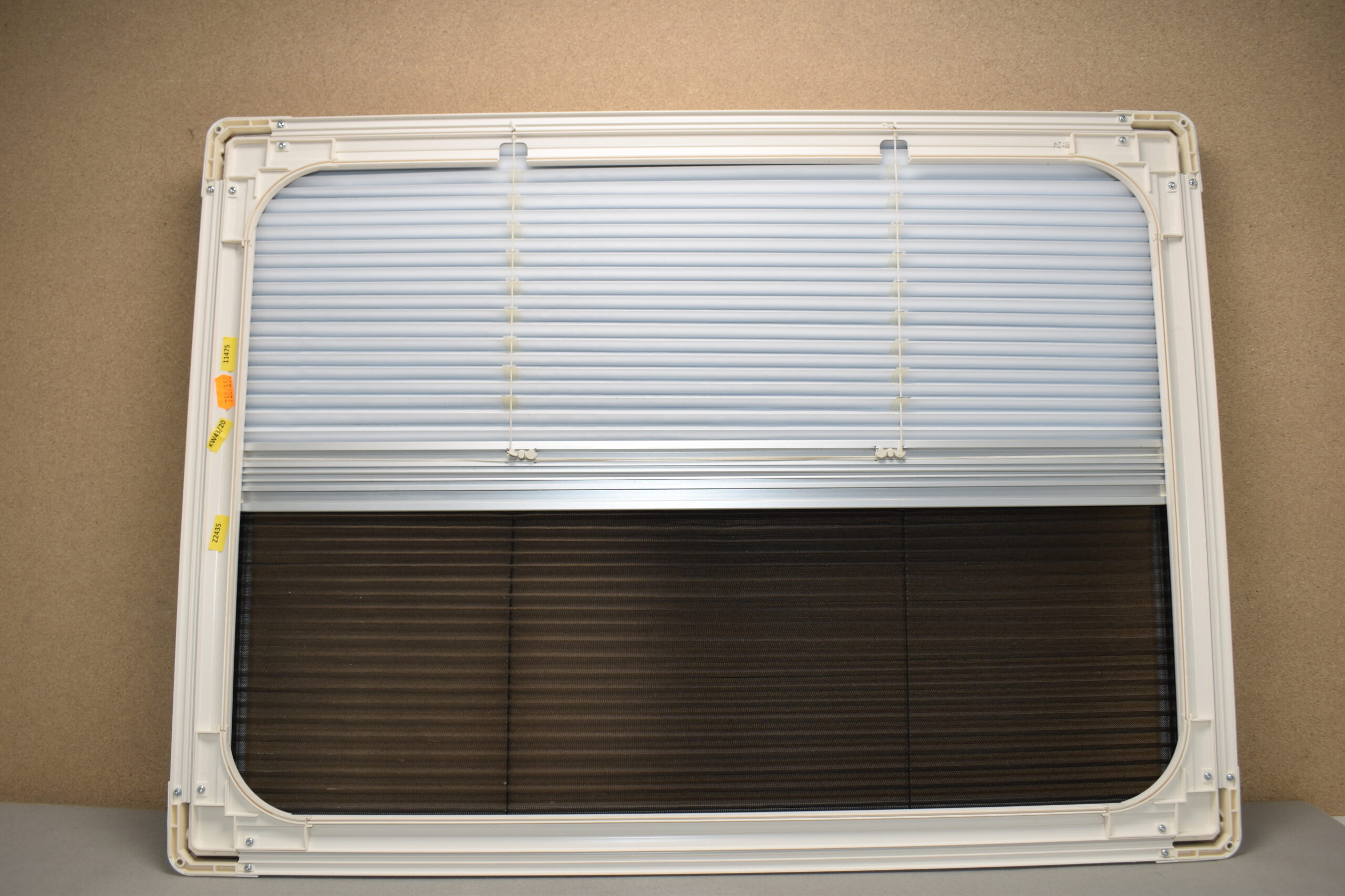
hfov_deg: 61.9
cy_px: 448
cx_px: 672
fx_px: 1121
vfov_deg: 43.6
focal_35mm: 30
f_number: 5.6
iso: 100
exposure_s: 1/30
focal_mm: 20
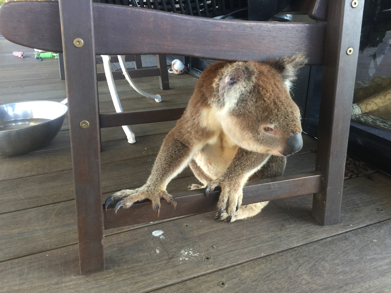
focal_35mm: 29
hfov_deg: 61.7
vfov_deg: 48.2
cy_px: 146
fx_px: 328
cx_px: 196
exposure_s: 1/17
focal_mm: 4.15
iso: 50
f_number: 2.2
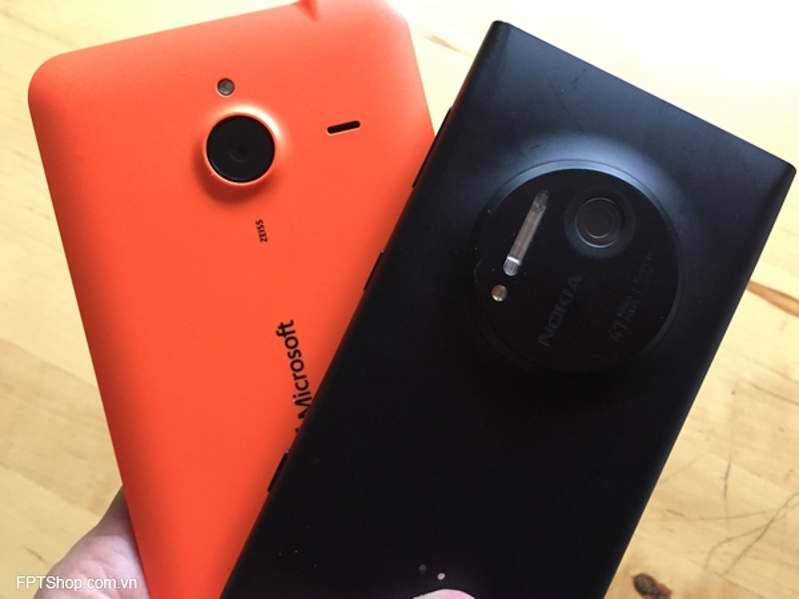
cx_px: 400
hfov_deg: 61.7
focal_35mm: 29
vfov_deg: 48.2
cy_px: 300
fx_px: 669
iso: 250
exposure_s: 1/24
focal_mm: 4.15
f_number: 2.2
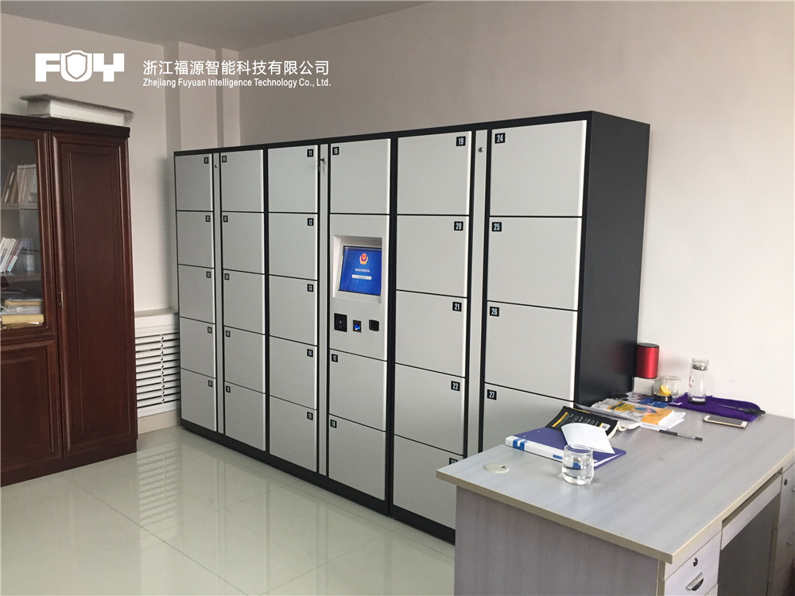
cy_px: 298
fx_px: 666
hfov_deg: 61.7
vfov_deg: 48.2
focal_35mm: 29
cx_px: 398
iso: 64
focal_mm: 4.15
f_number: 2.2
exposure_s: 1/33
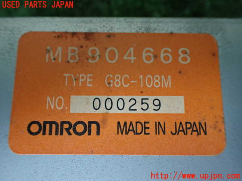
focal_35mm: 30
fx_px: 210
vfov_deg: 46.8
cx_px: 121
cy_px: 90
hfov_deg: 60.0
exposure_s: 1/125
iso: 500
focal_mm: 5.4
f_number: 2.3
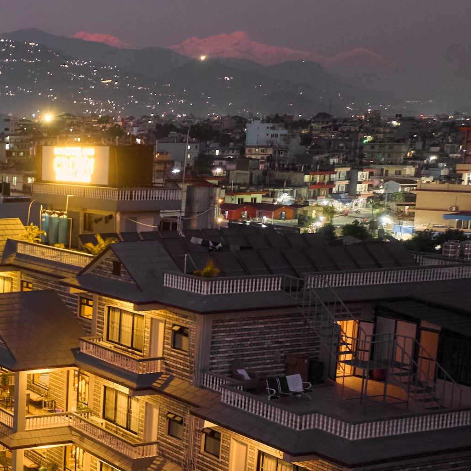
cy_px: 328
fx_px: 954
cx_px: -183
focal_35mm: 62
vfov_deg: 27.5
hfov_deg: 23.6
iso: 1330
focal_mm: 12.29
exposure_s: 1/5
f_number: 2.8
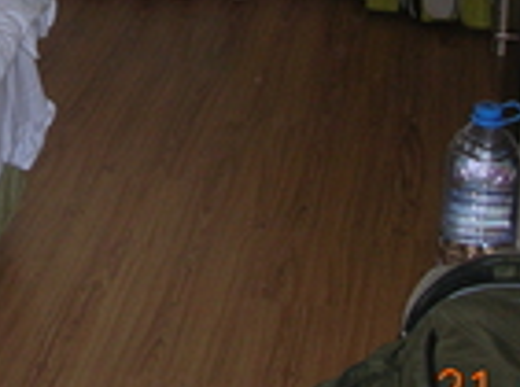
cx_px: 26
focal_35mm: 112
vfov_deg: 12.8
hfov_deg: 17.3
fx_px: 1678
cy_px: -101
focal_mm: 5.8
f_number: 2.8
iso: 74
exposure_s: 1/60.1
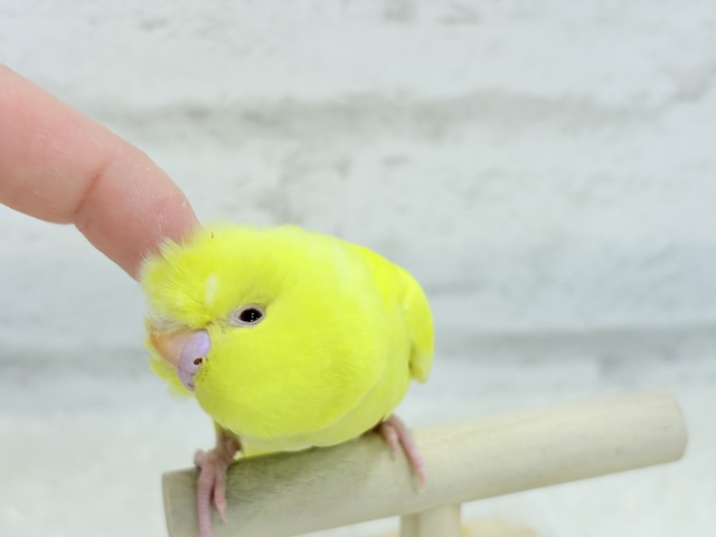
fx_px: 1076
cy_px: 268
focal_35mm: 52
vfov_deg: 28.0
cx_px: 358
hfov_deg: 36.8
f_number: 1.6
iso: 80
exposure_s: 1/100
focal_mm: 5.96
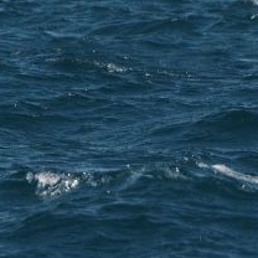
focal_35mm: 1500
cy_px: -54
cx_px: 4
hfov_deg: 1.2
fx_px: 12649
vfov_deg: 1.2
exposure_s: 1/4000
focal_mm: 305.2
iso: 1250
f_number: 7.1
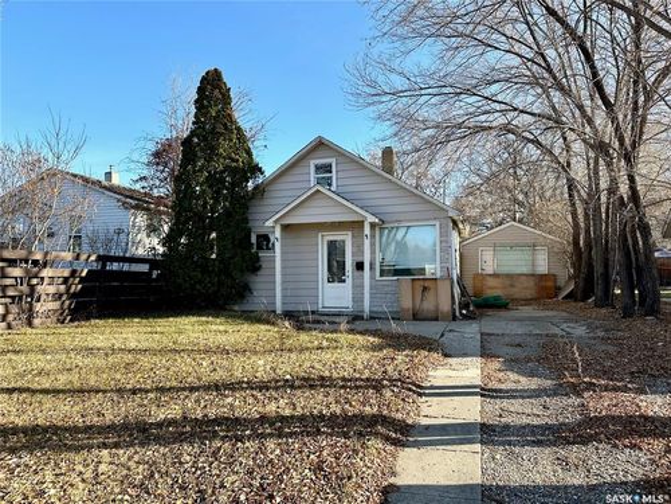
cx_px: 336
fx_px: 465
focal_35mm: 24
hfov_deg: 71.6
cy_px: 252
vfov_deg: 56.8
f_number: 1.78
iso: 80
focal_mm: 6.86
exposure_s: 1/1562
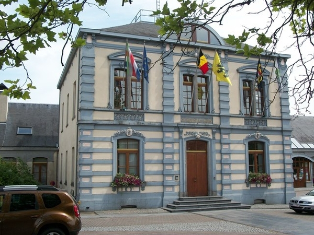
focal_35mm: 40
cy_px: 118
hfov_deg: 46.8
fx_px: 363
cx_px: 157
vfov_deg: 36.0
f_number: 3.2
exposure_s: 1/800
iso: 80
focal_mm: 7.1
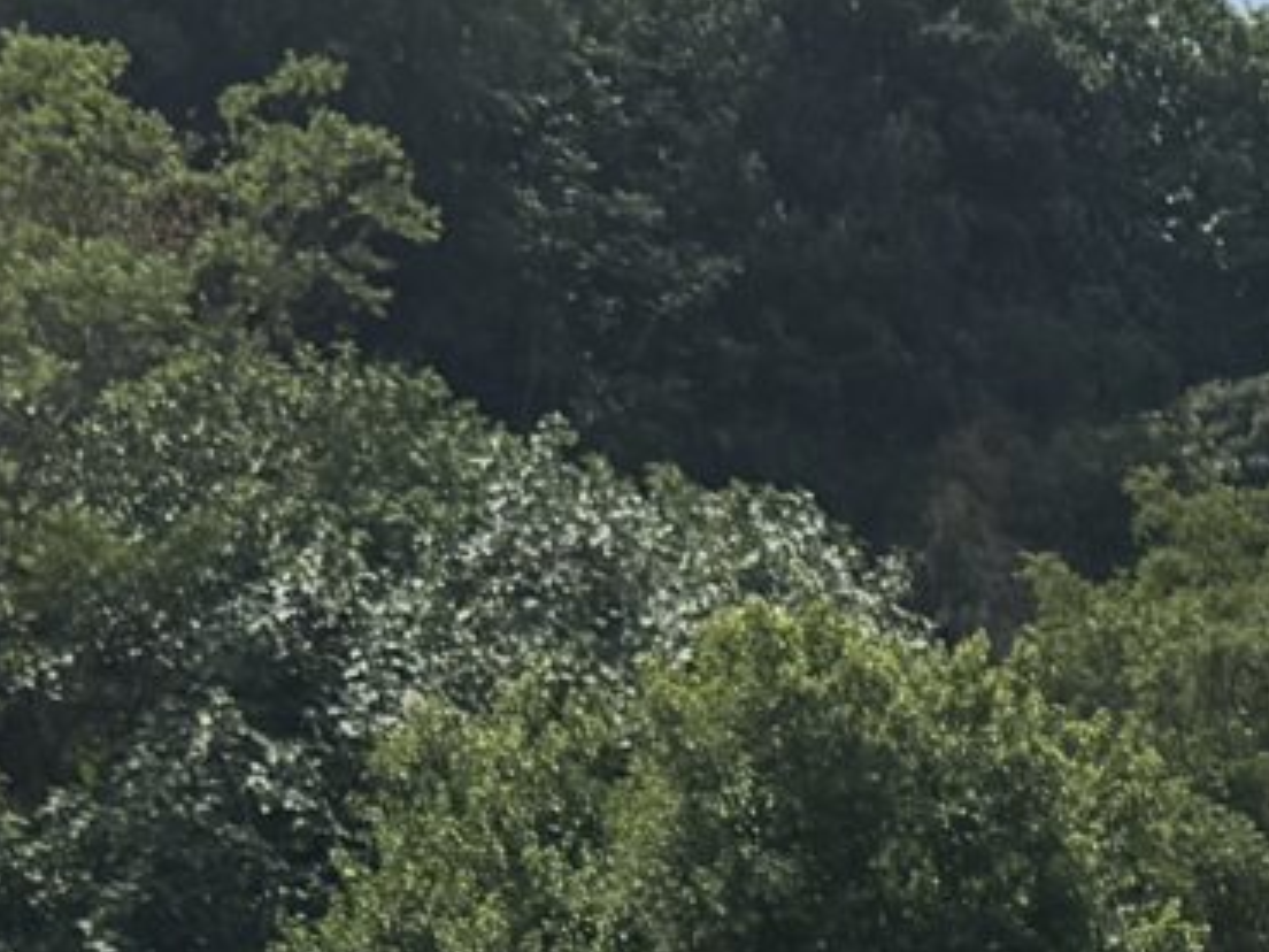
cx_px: 1452
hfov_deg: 11.6
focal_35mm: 167
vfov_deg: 8.1
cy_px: 2366
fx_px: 6122
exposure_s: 1/6410
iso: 80
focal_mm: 6.76
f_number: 1.78
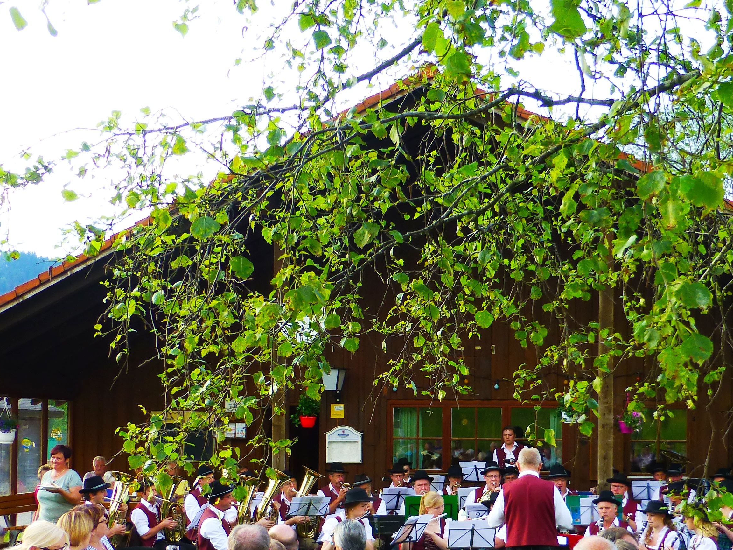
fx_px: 953
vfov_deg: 31.5
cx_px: 444
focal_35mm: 45
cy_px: 420
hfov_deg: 41.9
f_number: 3.3
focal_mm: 4.3
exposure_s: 1/80
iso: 100
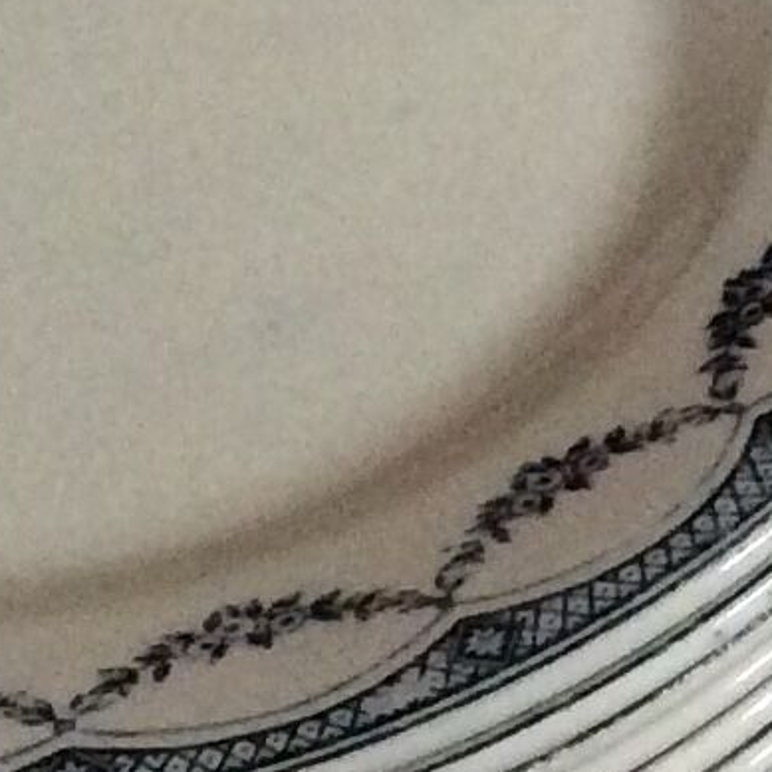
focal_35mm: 188
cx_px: 1147
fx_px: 4744
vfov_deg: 9.3
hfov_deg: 9.1
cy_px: 310
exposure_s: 1/25
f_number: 2.4
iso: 250
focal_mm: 3.3
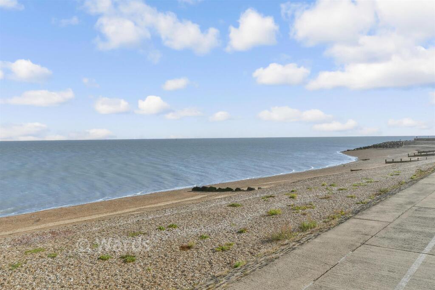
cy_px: 145
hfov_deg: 67.4
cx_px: 218
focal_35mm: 27
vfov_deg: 47.9
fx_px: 326
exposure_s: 1/500
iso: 500
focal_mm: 18
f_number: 11
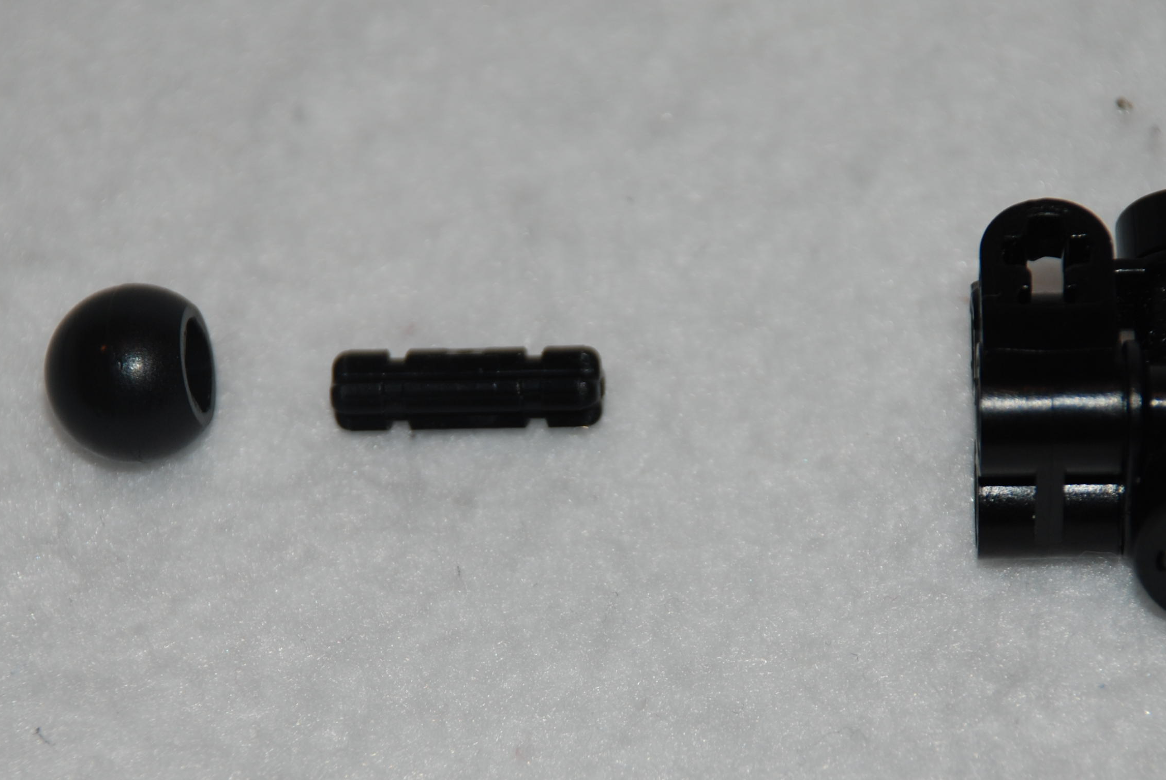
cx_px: 698
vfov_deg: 4.0
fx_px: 11281
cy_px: 417
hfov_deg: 5.9
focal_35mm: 348
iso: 100
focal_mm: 135
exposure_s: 1/60
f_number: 5.6
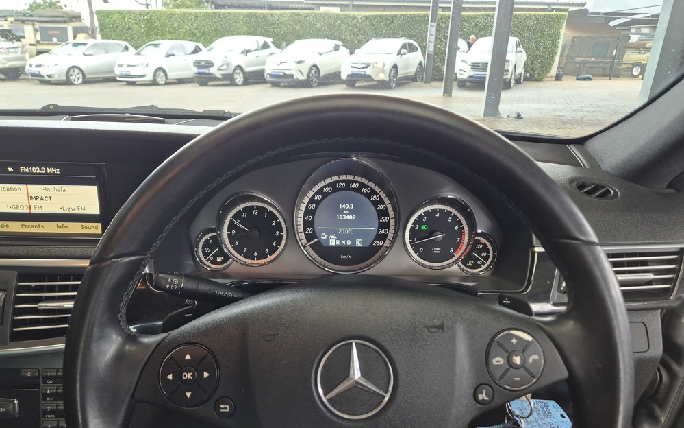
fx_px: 466
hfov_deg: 72.6
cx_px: 340
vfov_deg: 49.0
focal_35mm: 25
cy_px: 250
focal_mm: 5.4
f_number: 1.8
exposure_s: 1/100
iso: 250
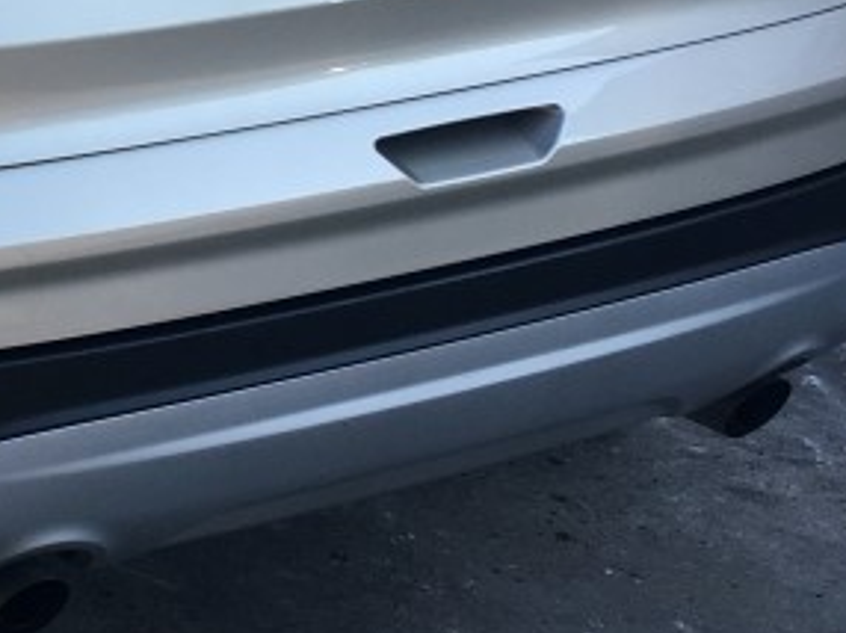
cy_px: -83
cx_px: -154
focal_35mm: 104
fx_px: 2540
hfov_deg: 18.0
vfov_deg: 13.9
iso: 25
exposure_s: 1/574
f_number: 2.2
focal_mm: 4.15
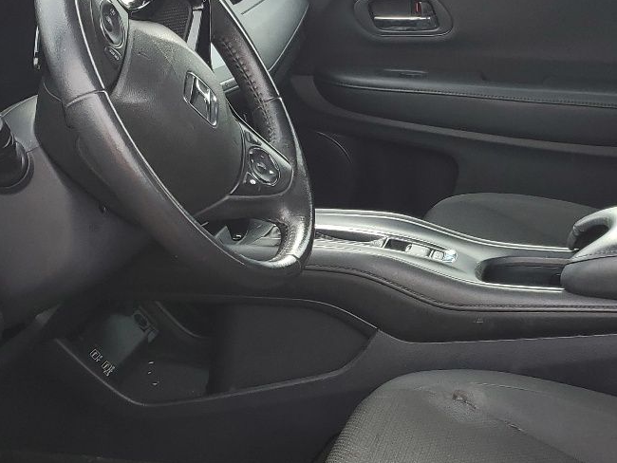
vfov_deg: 22.9
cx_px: 406
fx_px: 1141
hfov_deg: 30.1
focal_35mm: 64
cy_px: 247
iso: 50
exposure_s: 1/263
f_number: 1.5
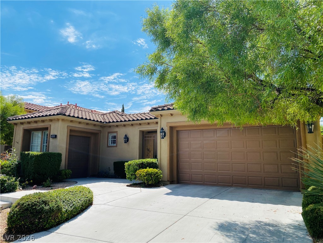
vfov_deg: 53.1
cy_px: 122
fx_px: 243
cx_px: 162
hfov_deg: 67.3
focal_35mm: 26
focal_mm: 4.25
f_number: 1.8
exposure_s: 1/3984
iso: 32
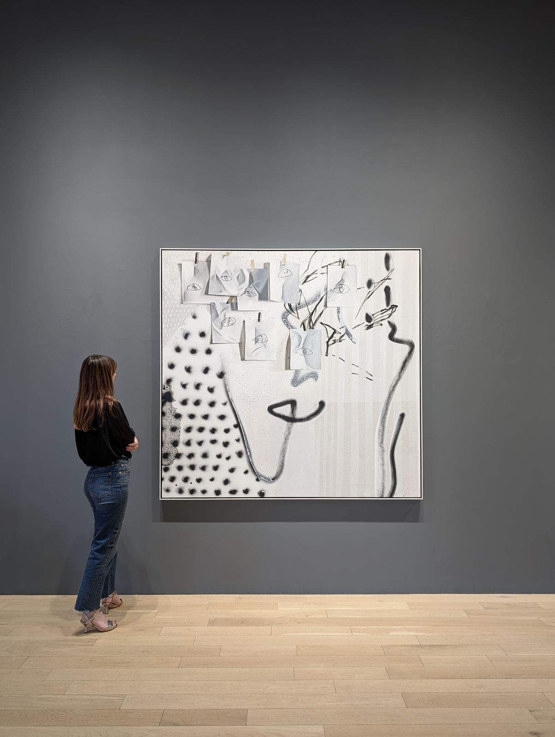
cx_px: 278
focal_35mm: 24
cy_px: 368
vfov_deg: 71.5
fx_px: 512
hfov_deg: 56.9
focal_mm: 6.9
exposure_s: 1/24
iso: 56
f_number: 1.68
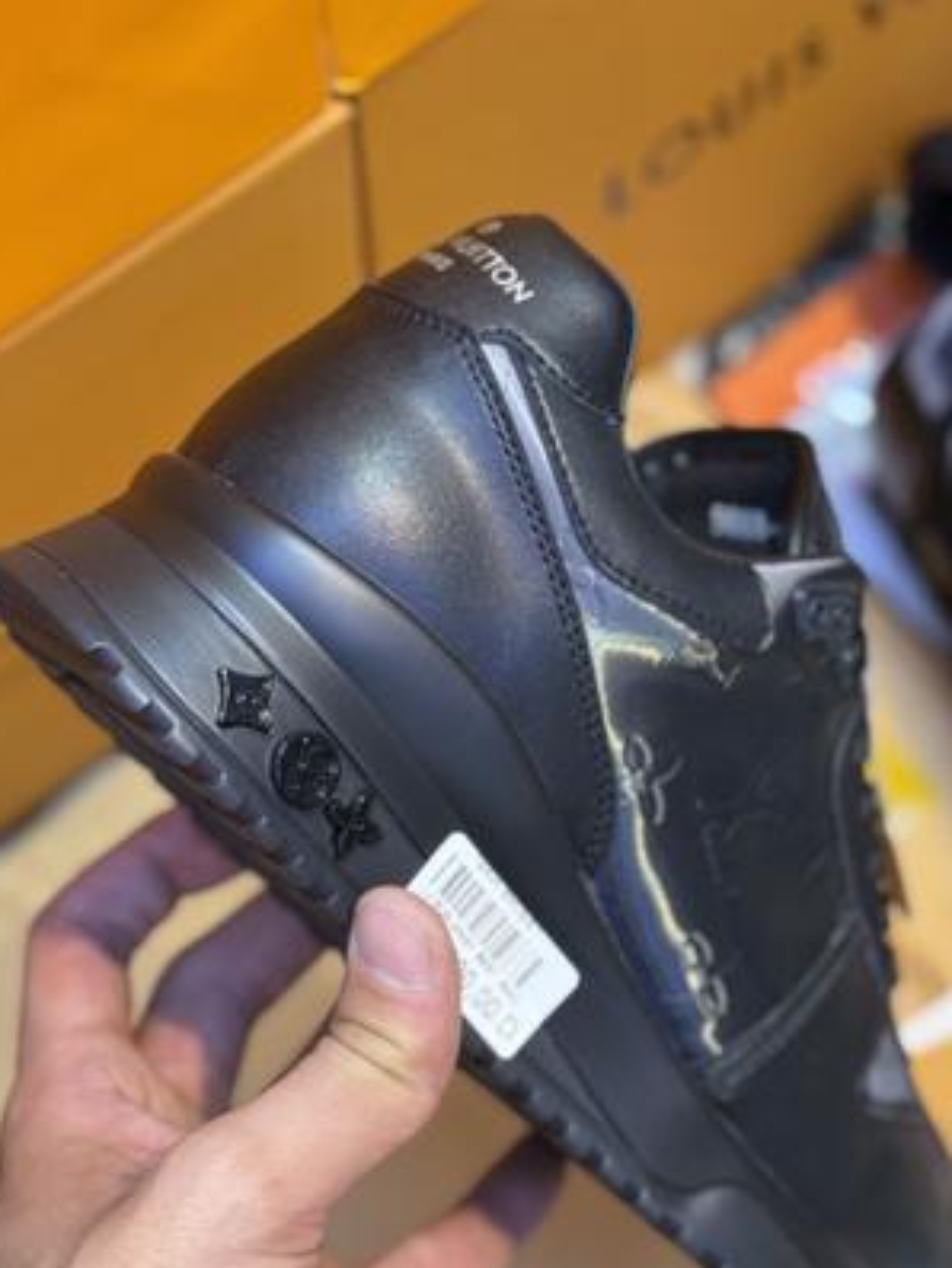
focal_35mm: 73
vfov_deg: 26.6
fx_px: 2675
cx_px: 500
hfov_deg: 20.2
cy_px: 808
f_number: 1.78
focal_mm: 6.76
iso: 125
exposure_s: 1/100
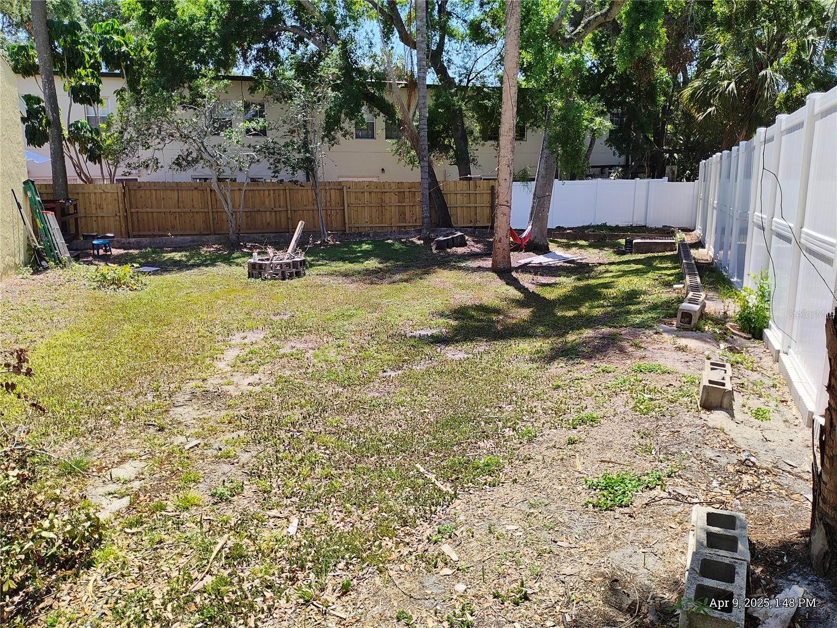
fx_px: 604
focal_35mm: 25
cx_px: 418
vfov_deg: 54.9
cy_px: 314
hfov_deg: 69.4
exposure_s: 1/1748
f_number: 1.5
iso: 101
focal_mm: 4.15
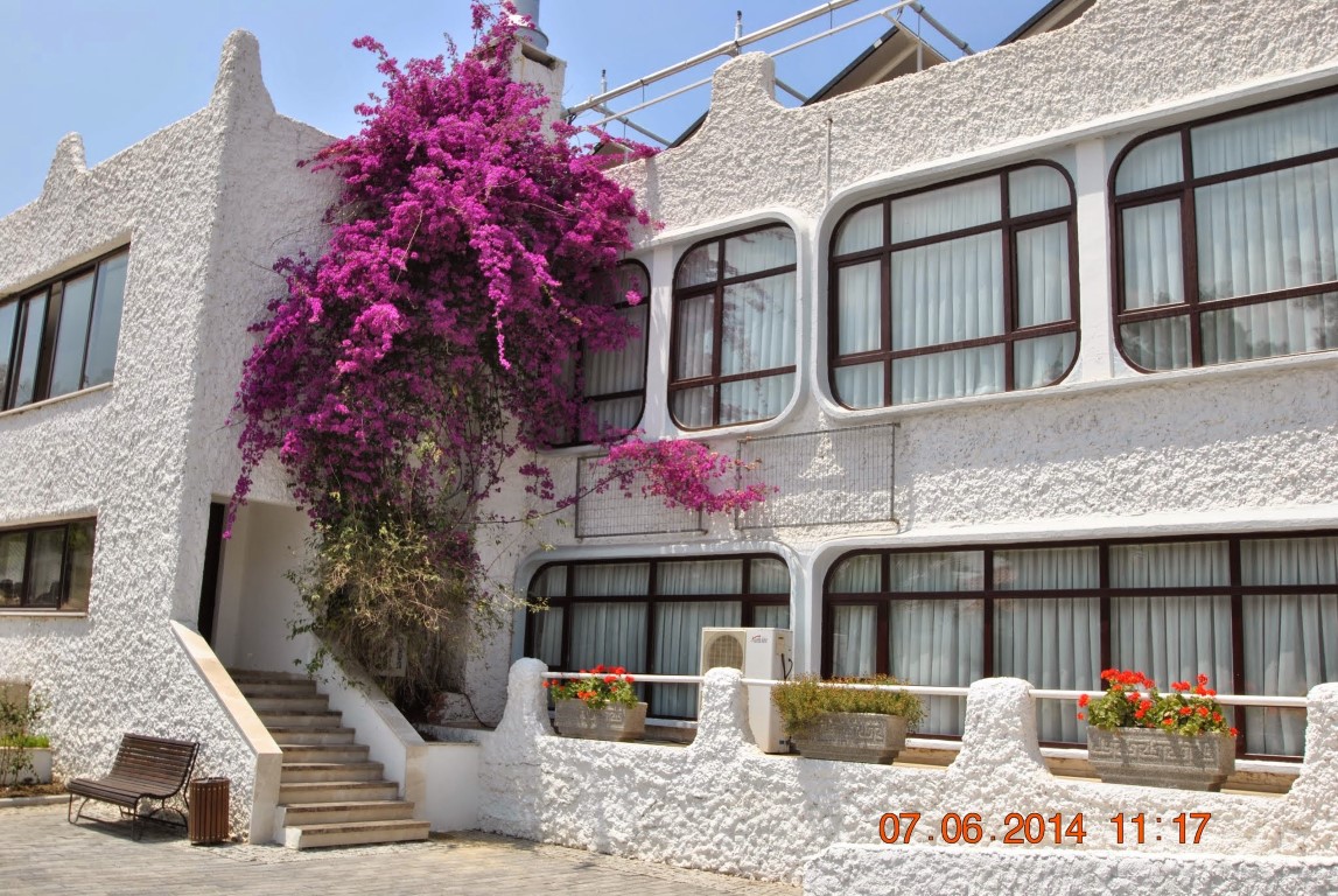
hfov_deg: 57.2
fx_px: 1228
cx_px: 669
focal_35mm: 33
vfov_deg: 40.1
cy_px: 448
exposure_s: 1/200
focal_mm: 22
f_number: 10
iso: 100
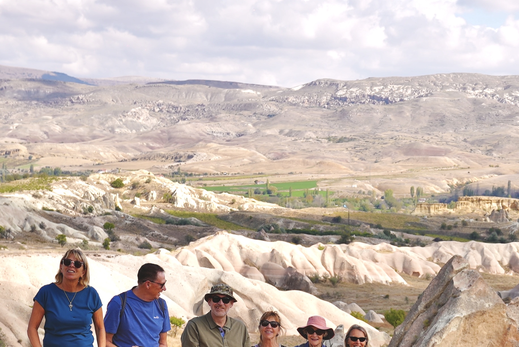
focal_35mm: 95
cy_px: 367
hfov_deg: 21.1
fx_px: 1370
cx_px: 433
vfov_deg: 14.1
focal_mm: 41
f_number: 5
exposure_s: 1/400
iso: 80
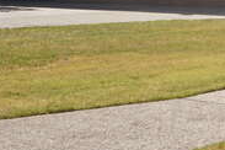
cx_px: 424
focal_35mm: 144
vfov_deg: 9.3
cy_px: -55
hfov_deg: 12.8
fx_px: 900
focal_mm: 22
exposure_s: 1/160
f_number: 11
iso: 100
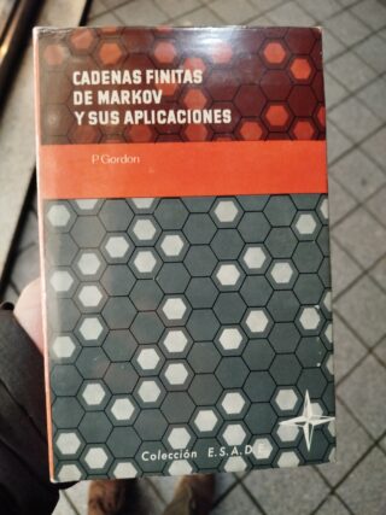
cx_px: 193
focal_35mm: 24
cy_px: 258
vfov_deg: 71.6
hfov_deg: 56.8
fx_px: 357
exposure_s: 1/17
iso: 400
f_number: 1.7
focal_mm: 5.31
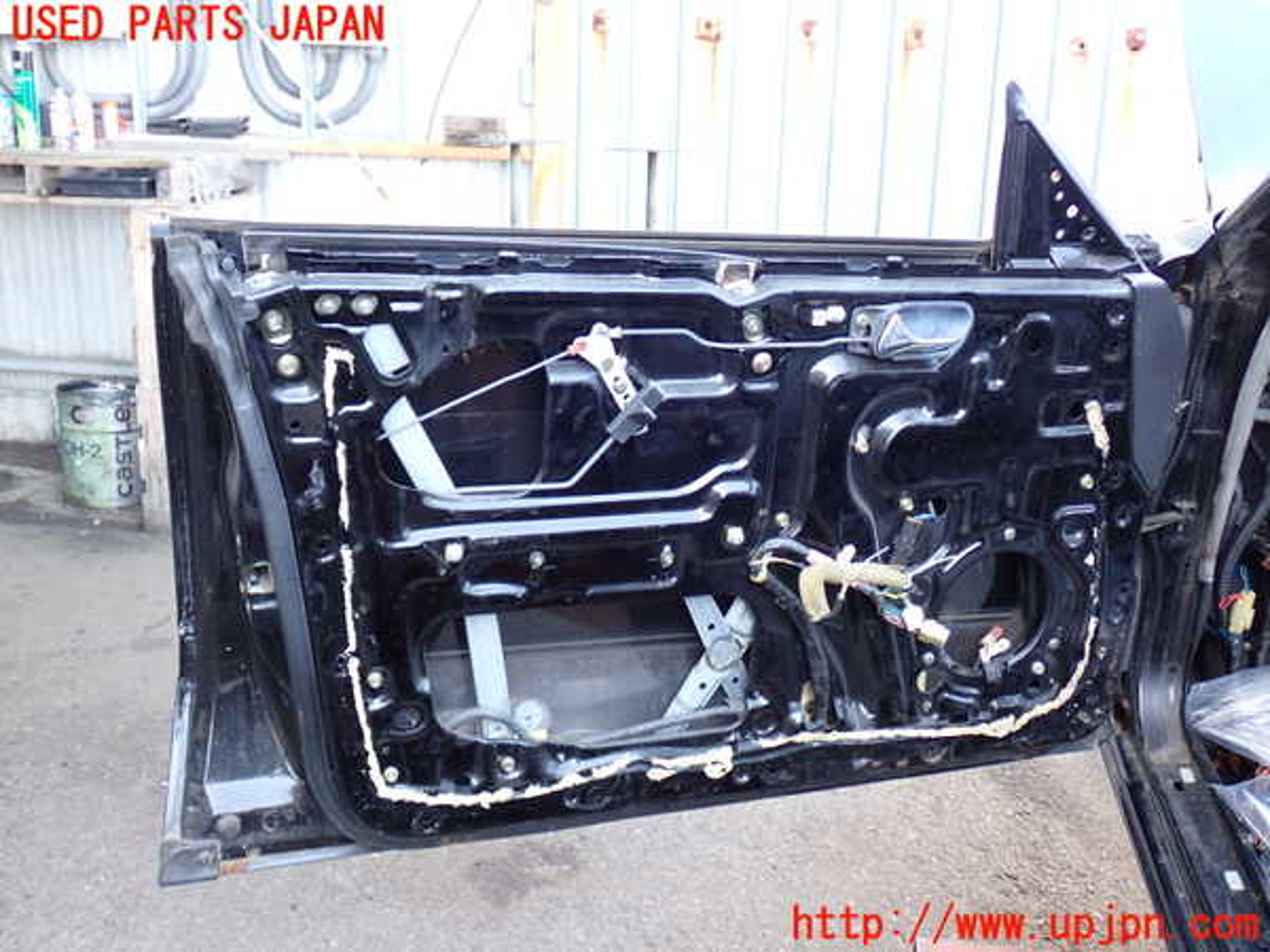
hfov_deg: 49.0
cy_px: 476
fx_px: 1394
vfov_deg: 37.7
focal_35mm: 38
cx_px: 635
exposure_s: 1/50
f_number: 2.7
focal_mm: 6.83
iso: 200
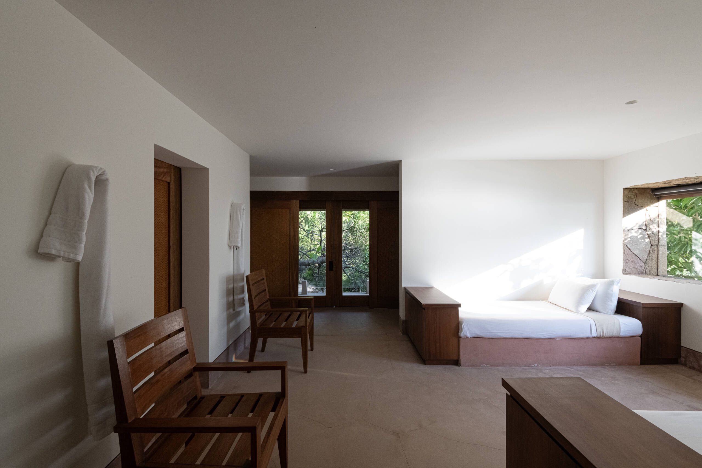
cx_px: 351
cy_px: 234
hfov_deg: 96.7
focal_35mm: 16
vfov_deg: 73.8
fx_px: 312
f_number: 13
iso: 1250
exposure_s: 1/50
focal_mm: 16
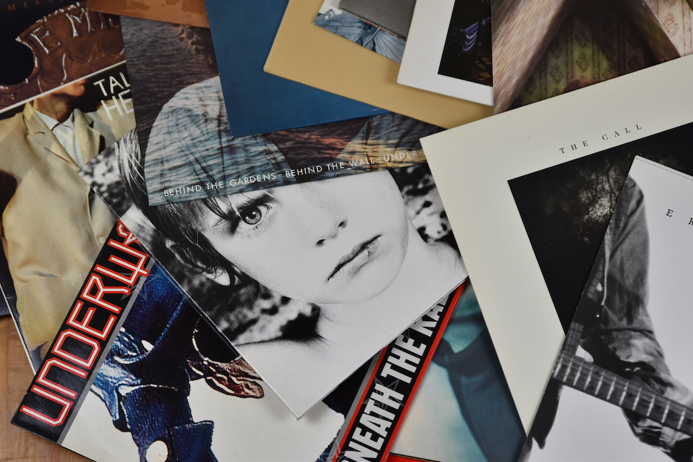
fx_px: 1675
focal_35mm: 87
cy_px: 231
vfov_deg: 15.7
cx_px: 346
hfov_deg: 23.4
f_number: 3.2
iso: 500
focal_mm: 58
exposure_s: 1/250
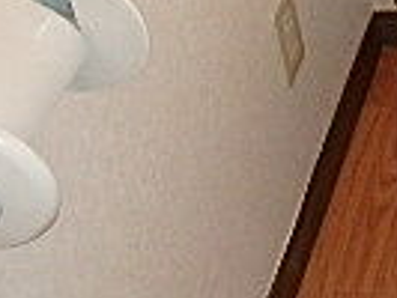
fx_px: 1159
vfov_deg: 13.9
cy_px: -131
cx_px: 555
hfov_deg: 17.8
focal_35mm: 101
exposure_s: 1/30
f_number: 3.5
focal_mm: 3.7
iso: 400
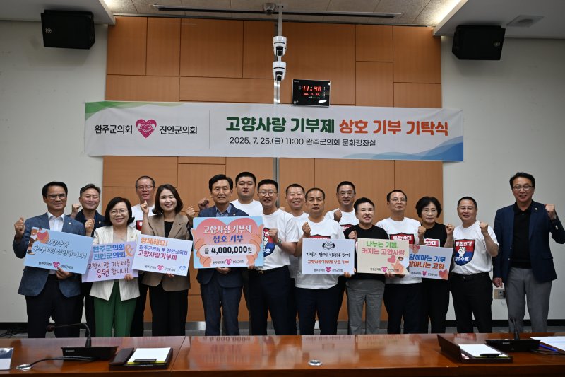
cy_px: 188
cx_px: 282
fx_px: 486
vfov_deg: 42.3
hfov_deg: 60.3
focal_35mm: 31
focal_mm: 31
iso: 640
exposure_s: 1/100
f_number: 5
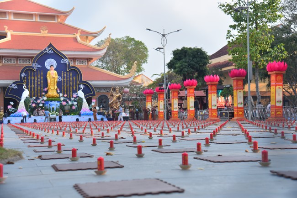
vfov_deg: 23.4
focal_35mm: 58
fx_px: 479
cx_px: 148
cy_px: 99
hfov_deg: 34.5
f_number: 4.5
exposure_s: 1/400
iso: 125
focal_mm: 58
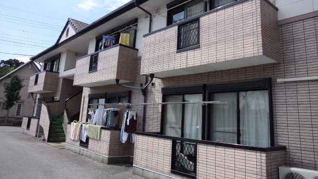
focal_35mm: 29
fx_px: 245
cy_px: 63
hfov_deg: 66.0
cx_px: 156
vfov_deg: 39.8
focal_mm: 4.6
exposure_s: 1/1250
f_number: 3.3
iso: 80
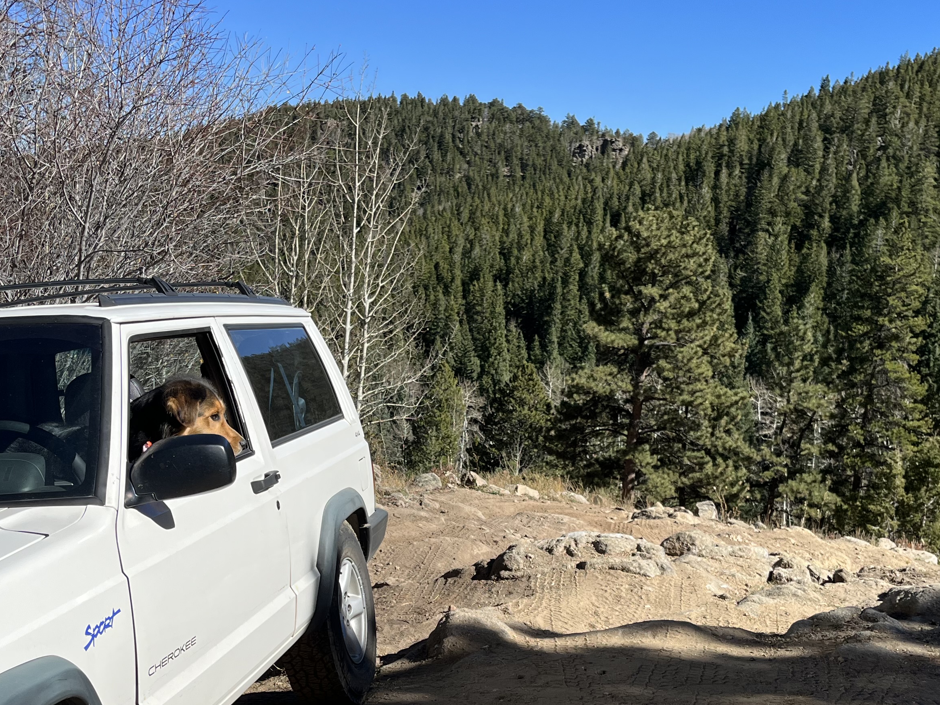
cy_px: 493
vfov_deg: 31.8
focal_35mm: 45
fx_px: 1222
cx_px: 467
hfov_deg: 42.1
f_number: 1.6
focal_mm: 5.1
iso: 50
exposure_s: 1/3745
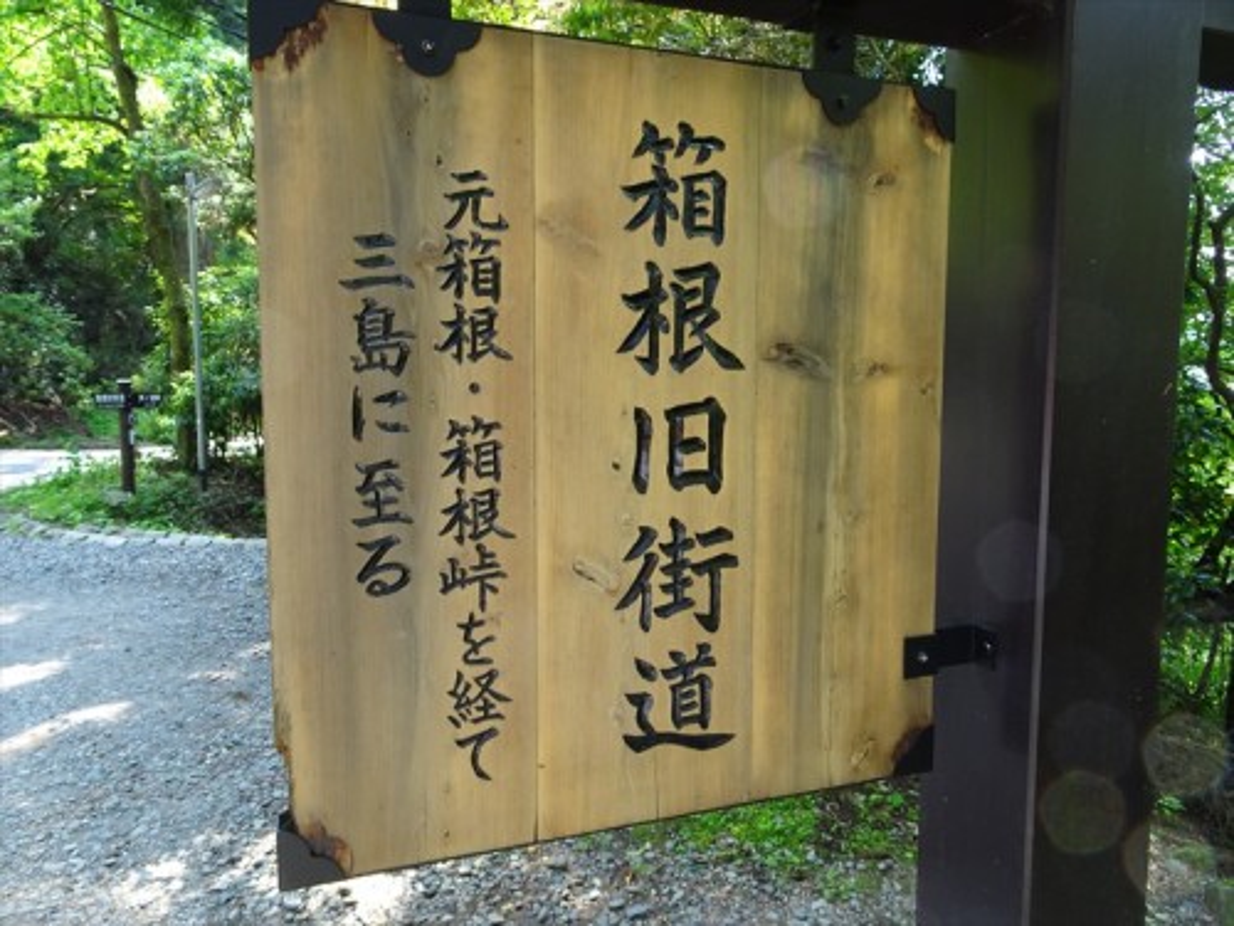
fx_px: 856
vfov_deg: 56.8
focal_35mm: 24
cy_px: 463
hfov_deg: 71.6
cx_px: 617
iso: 80
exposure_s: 1/30
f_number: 3.5
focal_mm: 4.1
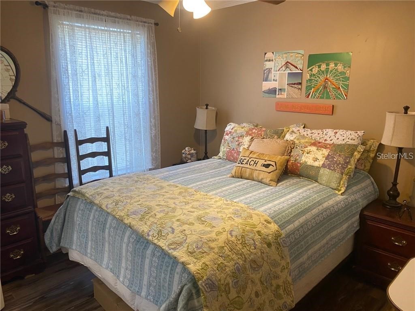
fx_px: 312
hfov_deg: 67.3
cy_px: 156
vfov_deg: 53.1
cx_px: 208
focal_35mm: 26
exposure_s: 1/60
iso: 125
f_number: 1.8
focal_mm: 4.25
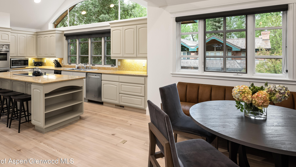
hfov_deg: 76.0
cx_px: 129
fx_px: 188
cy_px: 53
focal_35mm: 24
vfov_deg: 46.8
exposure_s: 1/8
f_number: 7.1
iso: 500
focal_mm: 19
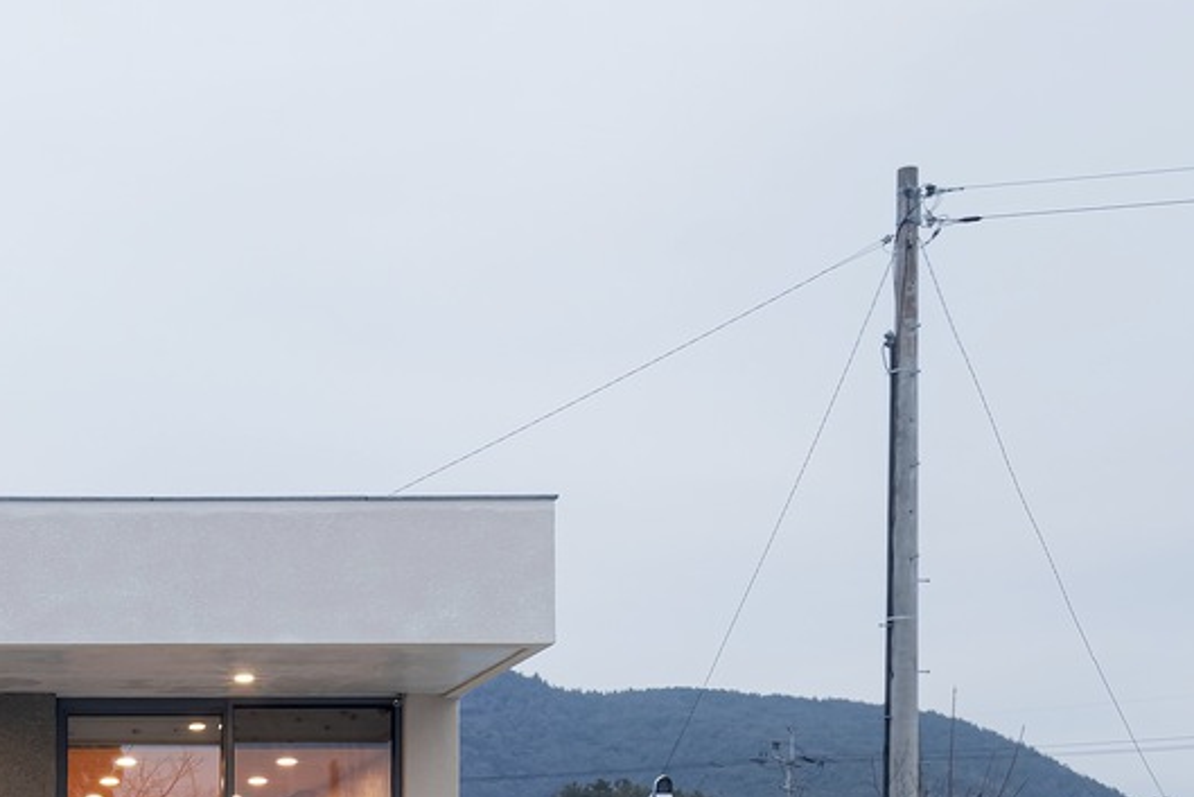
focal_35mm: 68
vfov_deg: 19.6
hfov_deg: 27.6
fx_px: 2256
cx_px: -50
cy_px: 747
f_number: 16
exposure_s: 1.3
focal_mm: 24
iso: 250
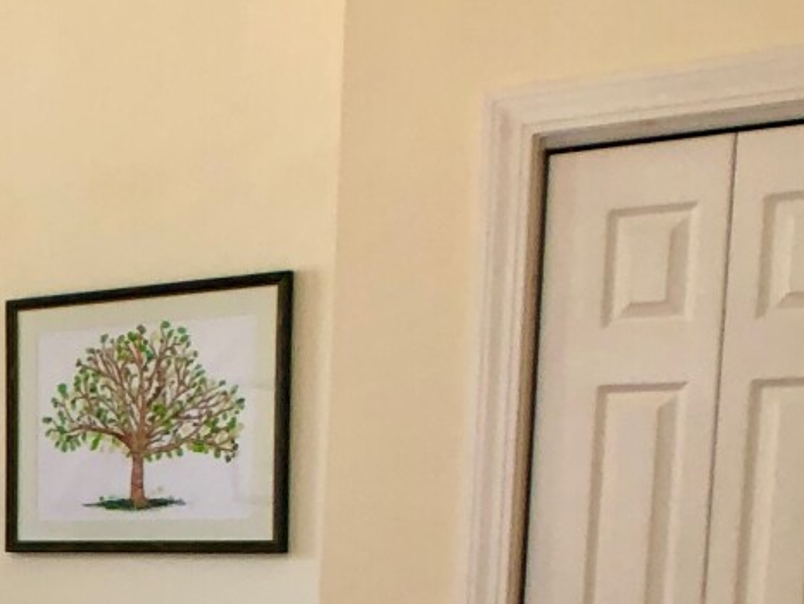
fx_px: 2858
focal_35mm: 123
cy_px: 771
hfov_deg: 14.7
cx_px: -476
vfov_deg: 11.7
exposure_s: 1/30
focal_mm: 3.99
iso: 80
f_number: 1.8
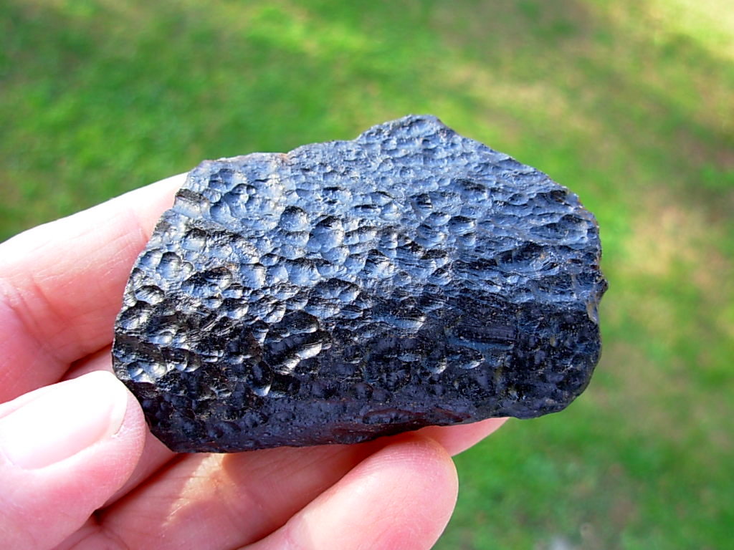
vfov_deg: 37.7
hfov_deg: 49.0
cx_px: 367
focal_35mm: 38
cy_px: 275
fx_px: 806
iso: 50
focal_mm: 6.3
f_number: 2.9
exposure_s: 1/42.7
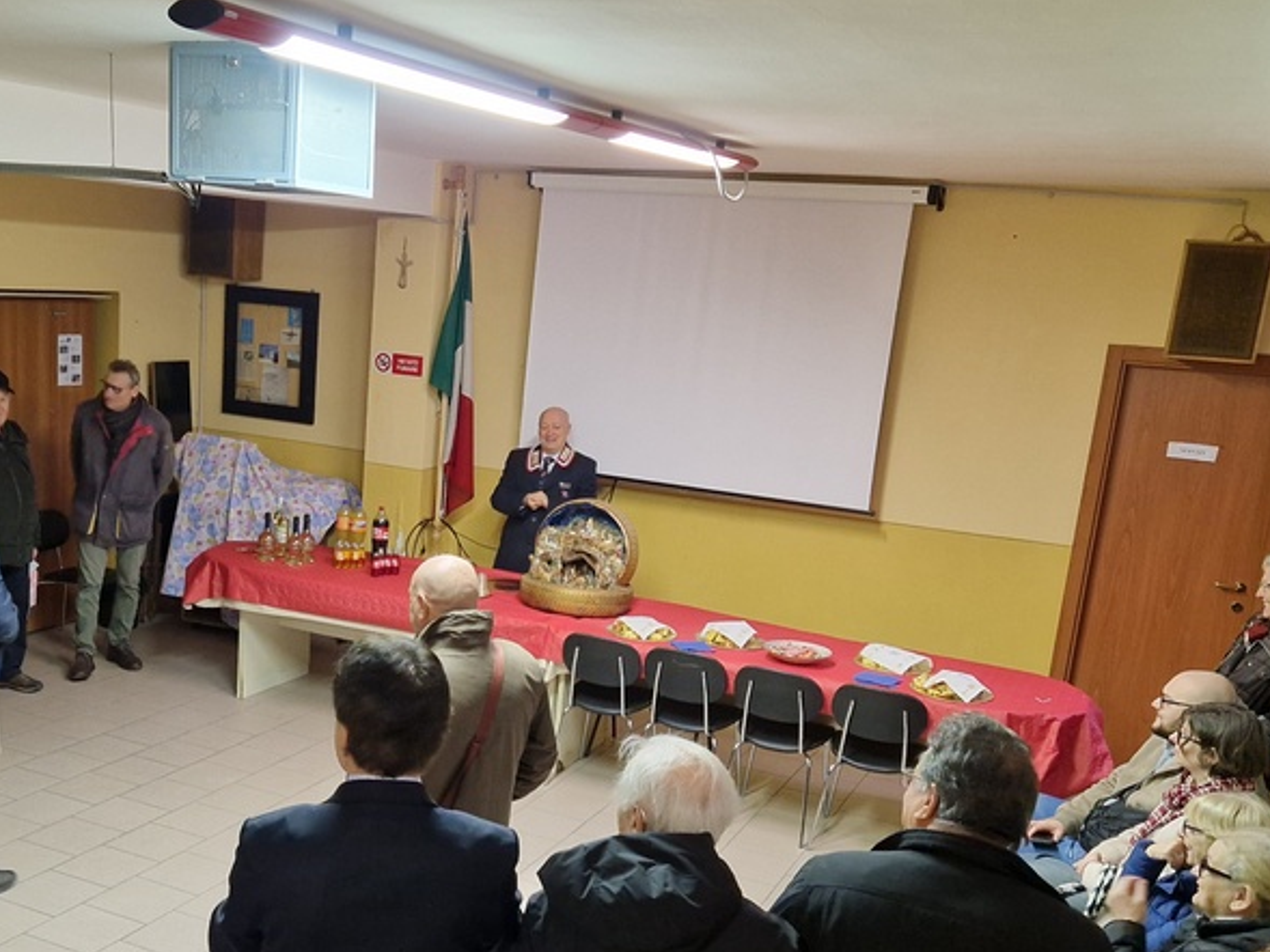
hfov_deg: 46.1
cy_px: 646
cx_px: 431
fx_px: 1468
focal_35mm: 40
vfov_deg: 35.6
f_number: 1.8
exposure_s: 1/50
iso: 640
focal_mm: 5.4
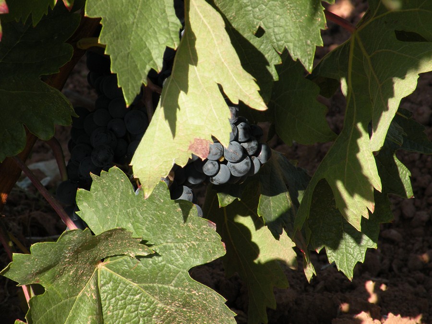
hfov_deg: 8.8
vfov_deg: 6.6
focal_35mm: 225
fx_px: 2808
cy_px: 162
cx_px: 216
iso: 64
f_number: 5.6
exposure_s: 1/200
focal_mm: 39.8
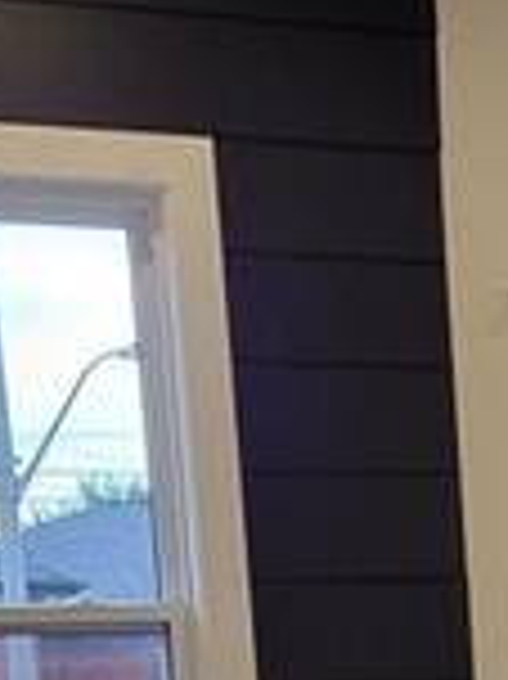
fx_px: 2587
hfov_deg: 10.3
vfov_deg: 14.0
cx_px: 1047
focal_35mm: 132
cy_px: 1022
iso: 125
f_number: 1.8
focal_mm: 5.4
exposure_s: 1/120
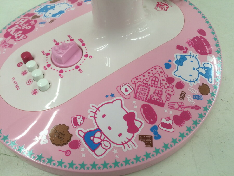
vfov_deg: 48.2
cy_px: 88
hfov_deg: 61.7
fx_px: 196
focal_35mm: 29
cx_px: 117
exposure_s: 1/60
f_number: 2.2
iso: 32
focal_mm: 4.15
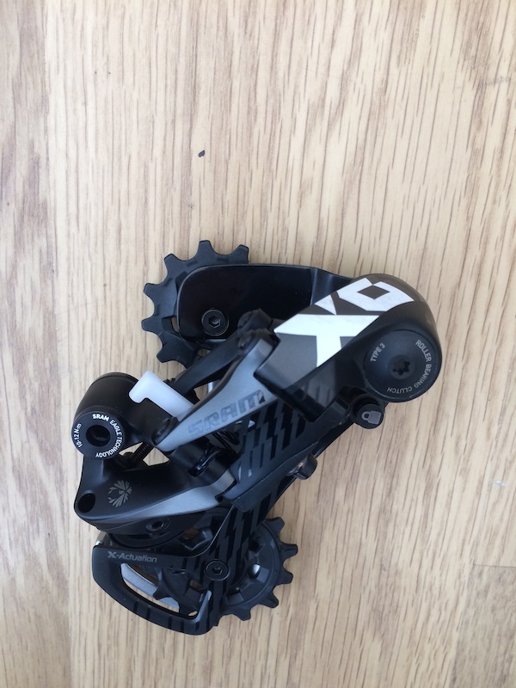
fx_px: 576
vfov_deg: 61.7
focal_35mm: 29
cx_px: 258
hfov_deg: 48.2
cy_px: 344
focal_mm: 4.15
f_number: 2.2
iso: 40
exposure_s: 1/33
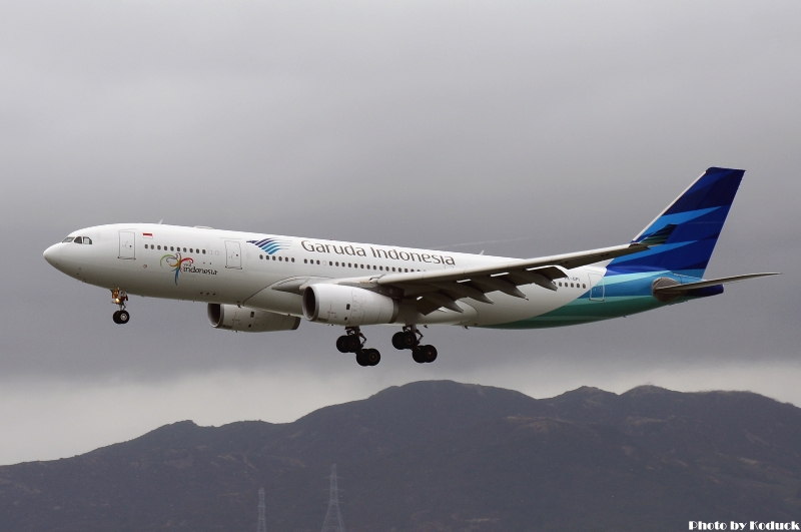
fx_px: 7665
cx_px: 400
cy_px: 266
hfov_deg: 6.0
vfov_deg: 4.0
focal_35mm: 345
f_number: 5.6
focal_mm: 230
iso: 200
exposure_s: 1/800
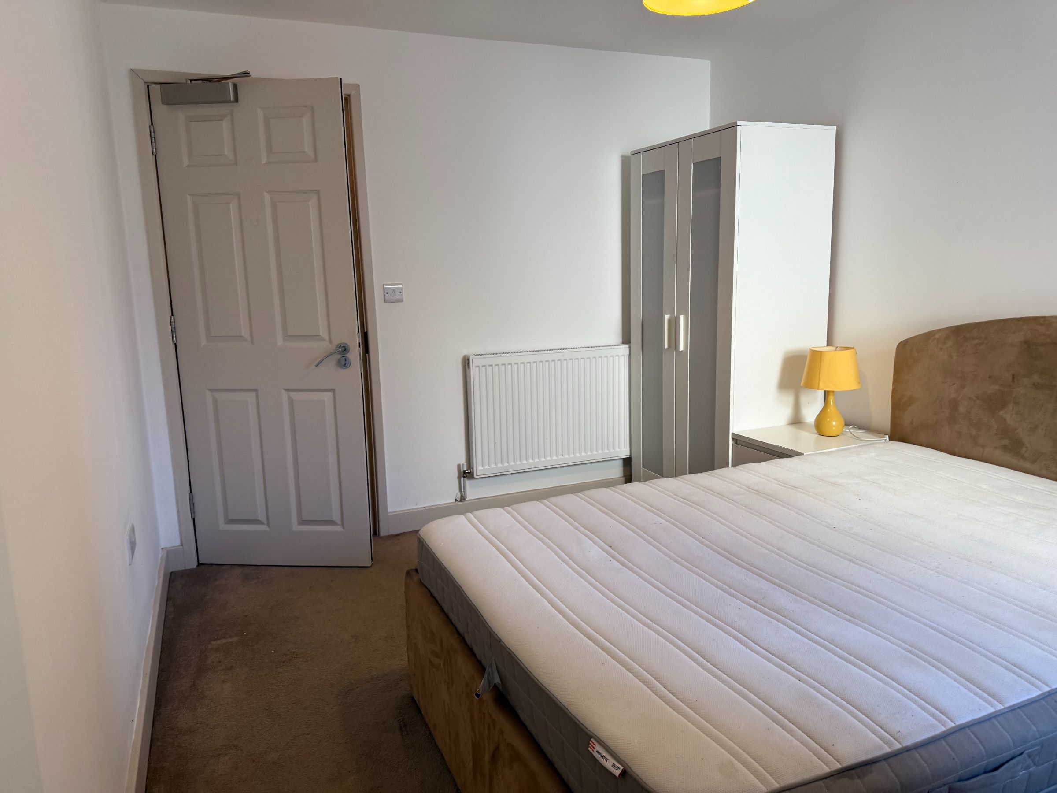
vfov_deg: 56.8
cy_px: 396
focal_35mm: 24
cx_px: 528
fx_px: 733
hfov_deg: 71.6
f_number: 1.78
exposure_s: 1/100
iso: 125
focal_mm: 6.76
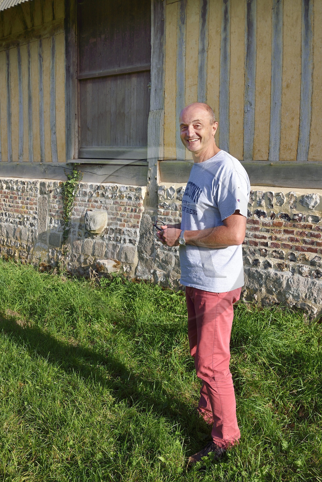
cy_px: 241
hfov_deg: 38.9
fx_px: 456
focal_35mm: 34
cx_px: 161
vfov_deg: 55.8
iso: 200
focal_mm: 34
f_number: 9
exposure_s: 1/250
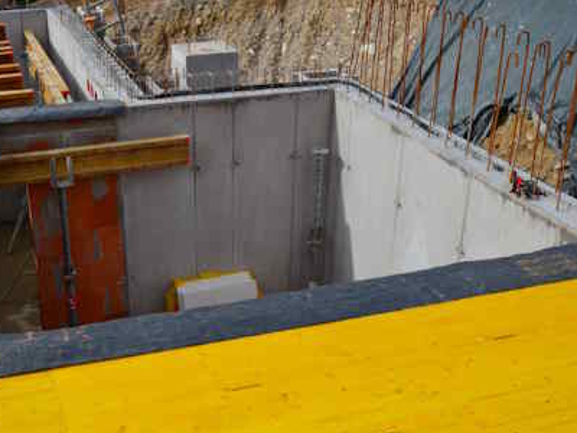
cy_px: 232
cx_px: 202
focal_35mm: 48
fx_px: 796
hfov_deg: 39.5
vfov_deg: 30.4
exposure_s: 1/320
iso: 100
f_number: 9
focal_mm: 21
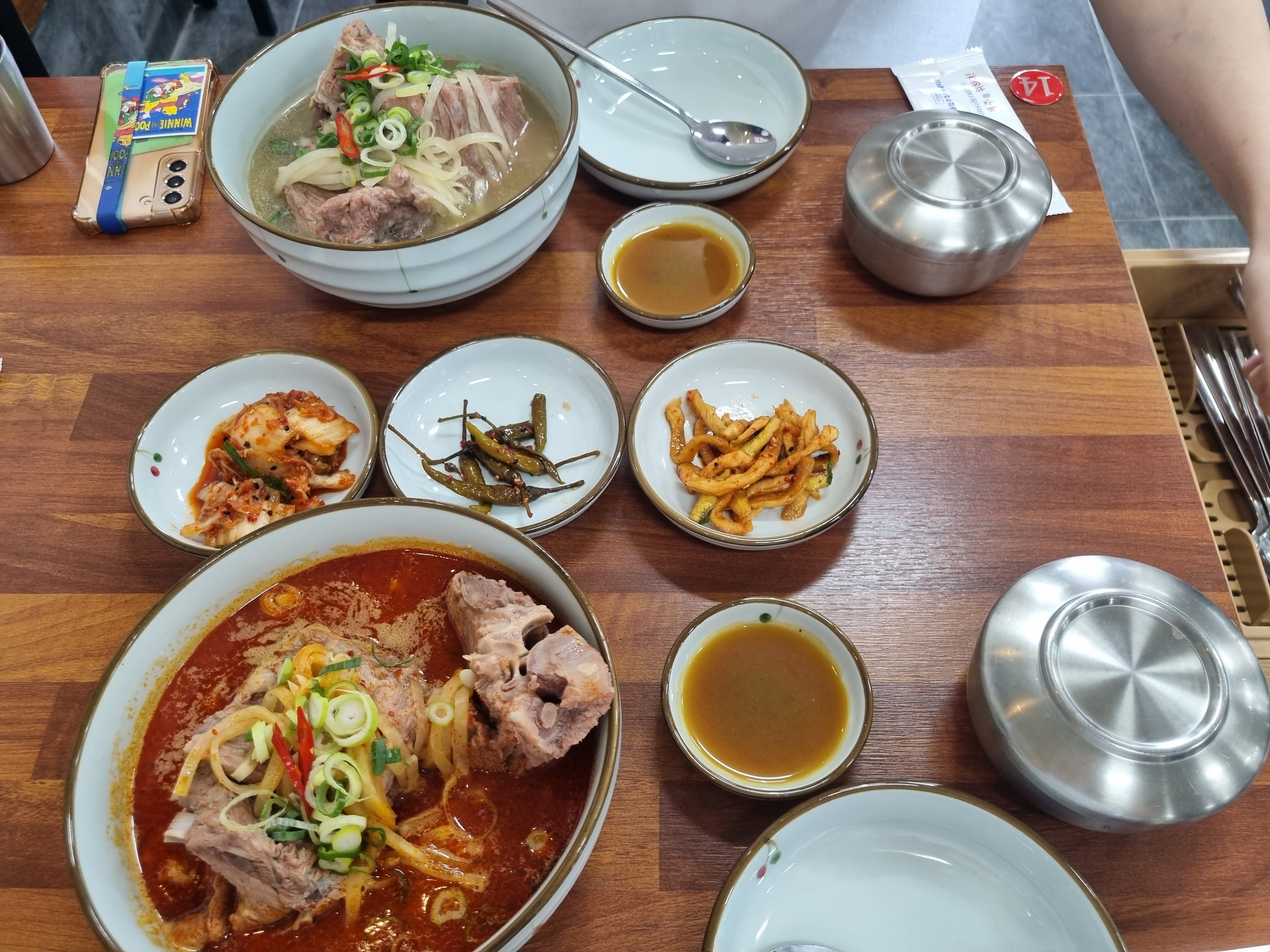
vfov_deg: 53.1
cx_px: 635
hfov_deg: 67.3
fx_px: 954
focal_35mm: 26
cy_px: 476
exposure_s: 1/120
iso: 250
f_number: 1.8
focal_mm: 5.4
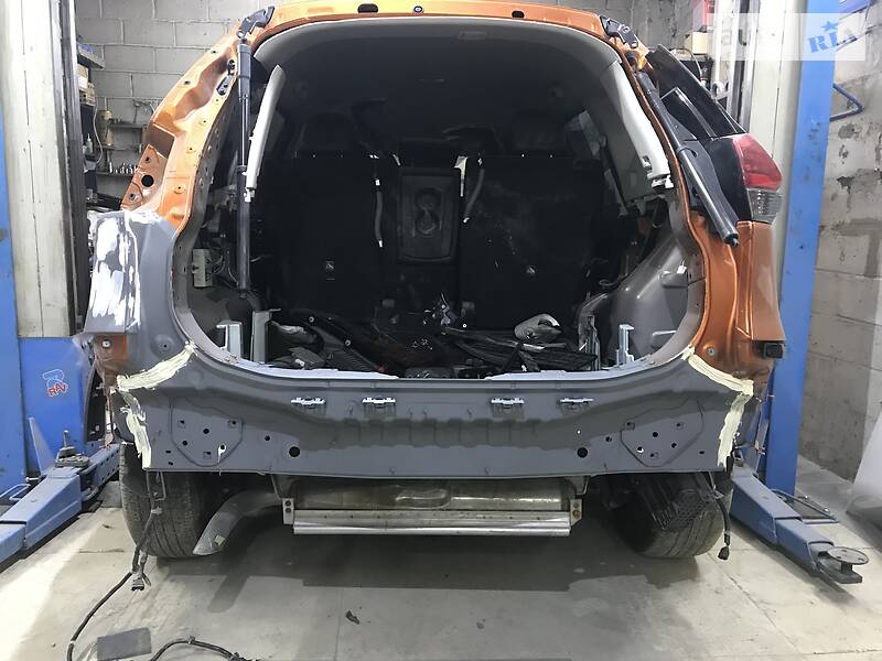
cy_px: 330
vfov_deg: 49.7
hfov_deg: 63.4
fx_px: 713
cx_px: 441
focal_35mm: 28
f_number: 1.8
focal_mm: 4
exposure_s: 1/14
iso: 100
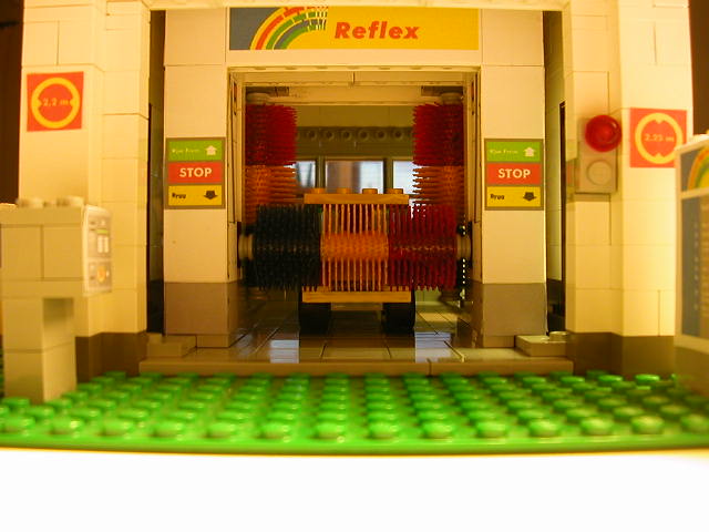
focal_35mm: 37
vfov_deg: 38.7
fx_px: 758
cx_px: 354
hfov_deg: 50.1
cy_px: 266
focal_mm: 5.6
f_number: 2.7
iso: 100
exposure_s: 1/5.9
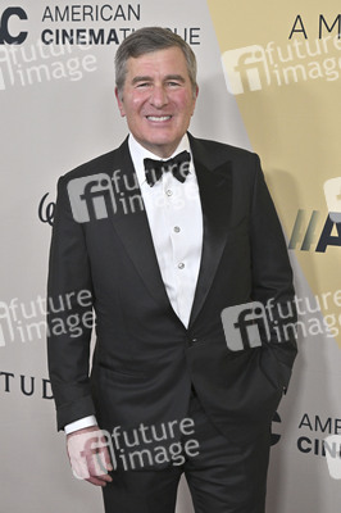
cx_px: 170
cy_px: 256
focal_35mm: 71
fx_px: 1010
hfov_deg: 19.2
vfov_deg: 28.5
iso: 2000
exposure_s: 1/320
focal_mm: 71
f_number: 6.3
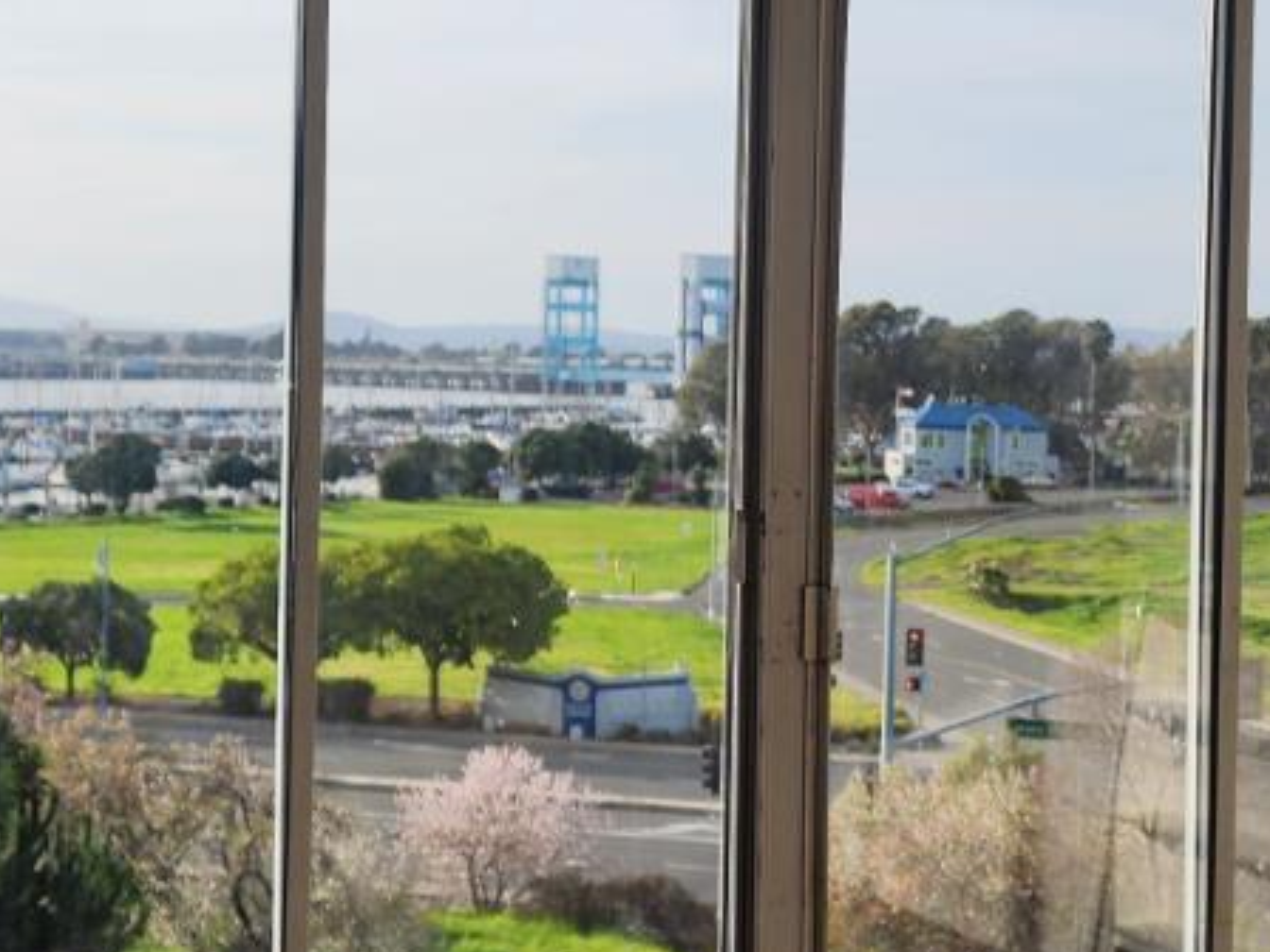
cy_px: 319
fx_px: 2825
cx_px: 346
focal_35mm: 77
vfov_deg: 19.1
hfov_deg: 25.1
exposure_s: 1/970
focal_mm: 6.4
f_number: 1.8
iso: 12
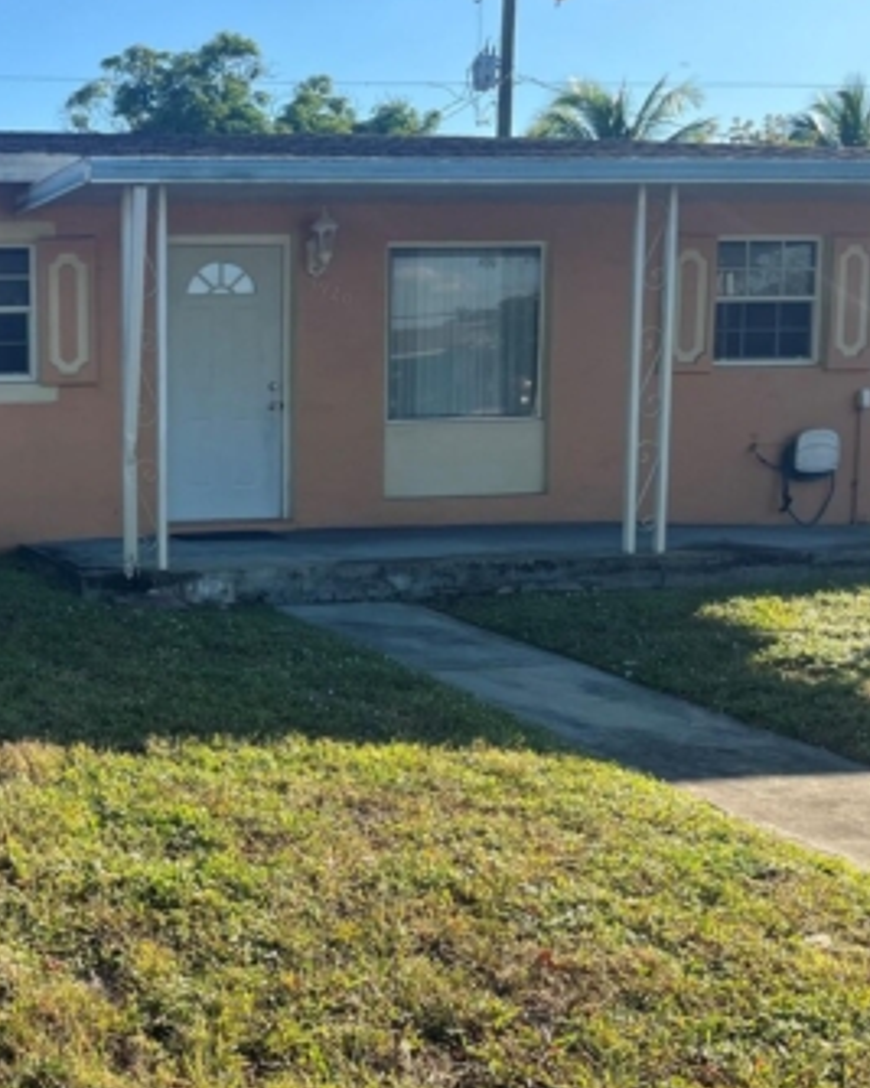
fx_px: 1449
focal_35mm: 45
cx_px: -20
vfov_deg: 41.2
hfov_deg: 30.8
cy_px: 570
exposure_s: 1/1140
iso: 50
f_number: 1.6
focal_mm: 5.1
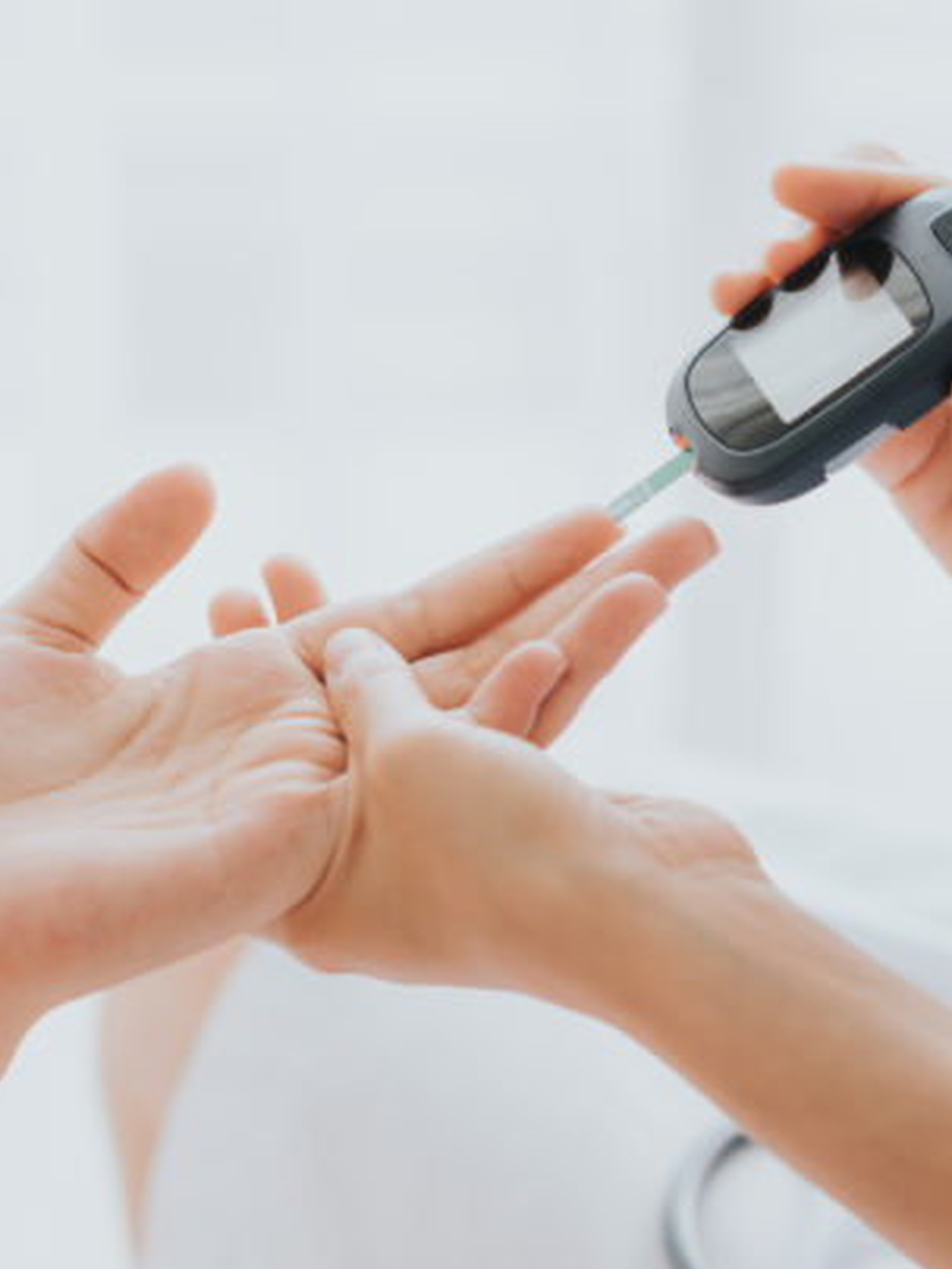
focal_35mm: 136
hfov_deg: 10.9
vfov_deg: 14.5
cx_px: 352
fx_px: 4987
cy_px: 628
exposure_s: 1/160
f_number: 3.2
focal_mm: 85
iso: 320
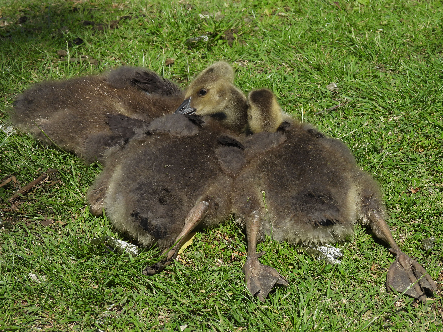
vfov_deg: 8.0
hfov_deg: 10.7
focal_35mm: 185
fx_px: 2368
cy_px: 166
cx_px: 222
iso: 100
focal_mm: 33
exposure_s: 1/800
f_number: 4.5
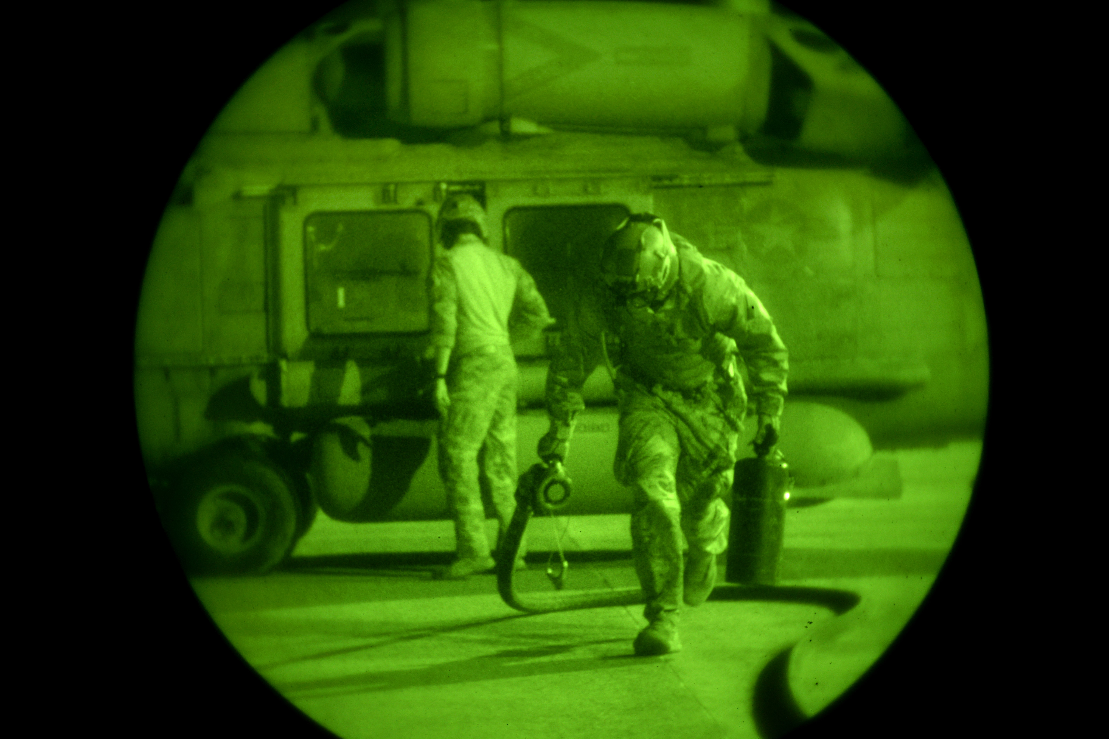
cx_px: 554
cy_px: 370
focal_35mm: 70
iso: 800
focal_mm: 70
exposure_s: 1/100
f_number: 2.8
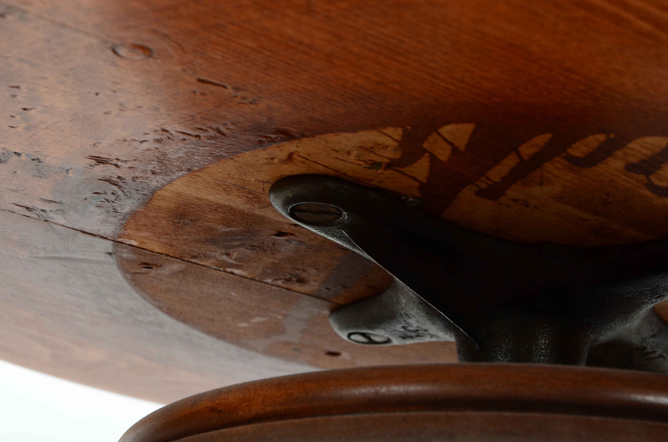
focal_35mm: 105
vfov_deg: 13.0
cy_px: 221
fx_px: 1944
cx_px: 334
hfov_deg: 19.5
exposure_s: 1/160
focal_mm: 70
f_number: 14
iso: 200
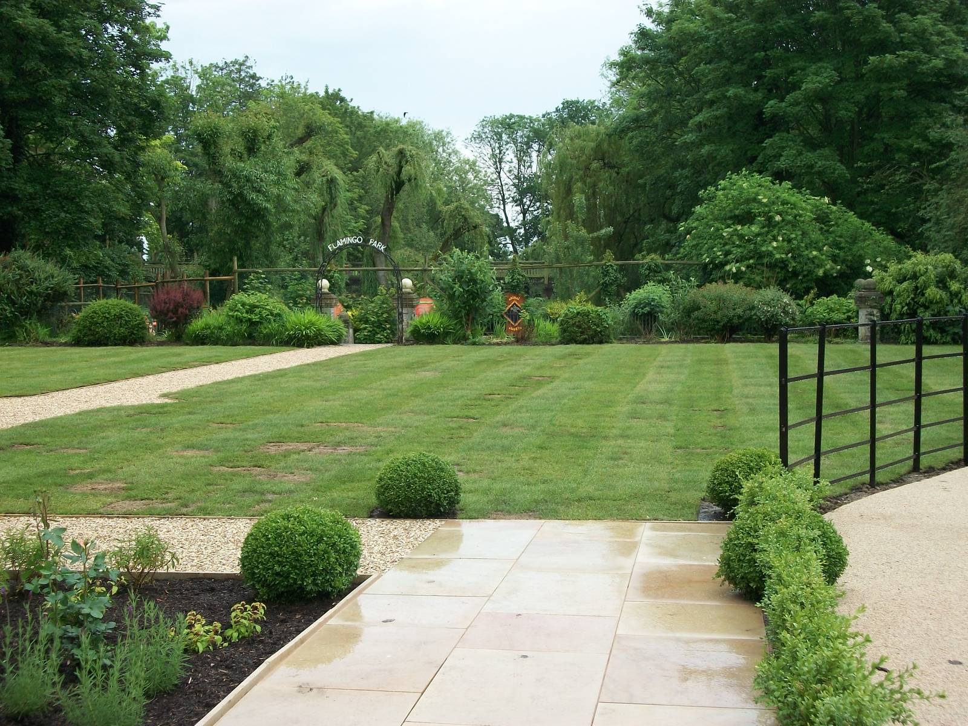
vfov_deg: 29.1
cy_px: 363
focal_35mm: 50
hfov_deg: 38.2
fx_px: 1398
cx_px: 484
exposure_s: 1/320
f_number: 3.6
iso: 80
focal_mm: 8.8
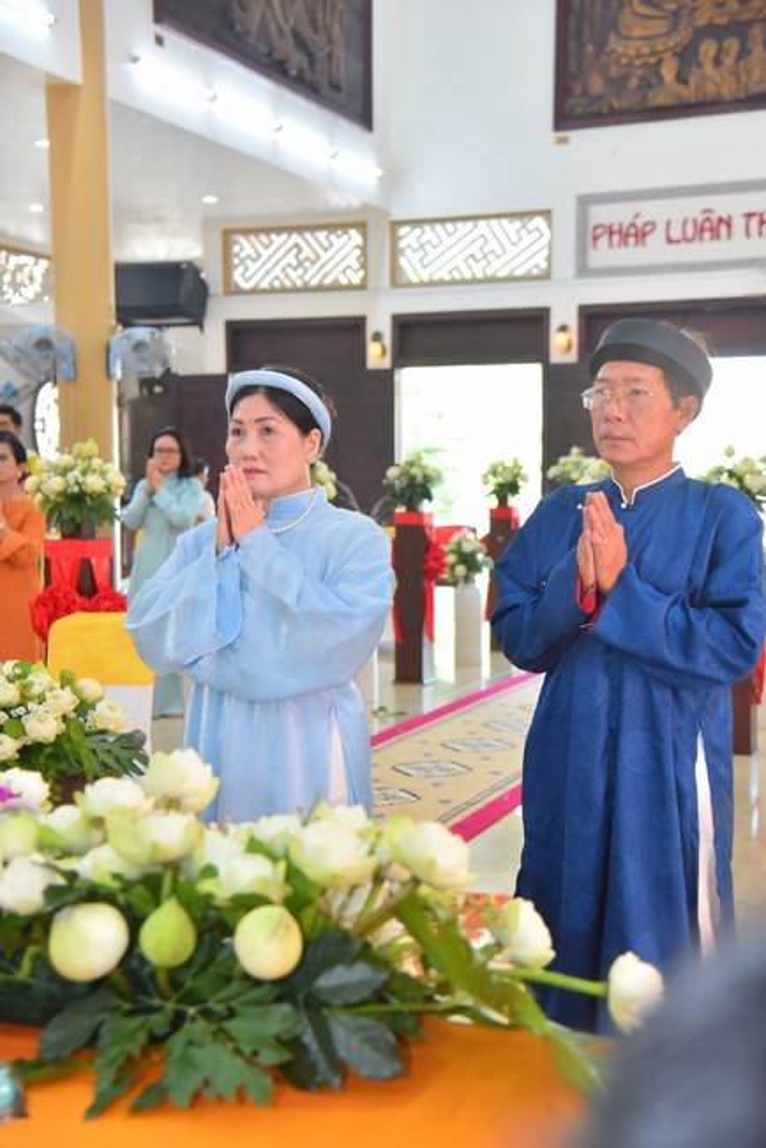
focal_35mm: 52
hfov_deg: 26.0
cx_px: 383
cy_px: 574
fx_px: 1658
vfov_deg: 38.2
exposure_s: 1/125
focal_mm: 52
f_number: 4.5
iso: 1250
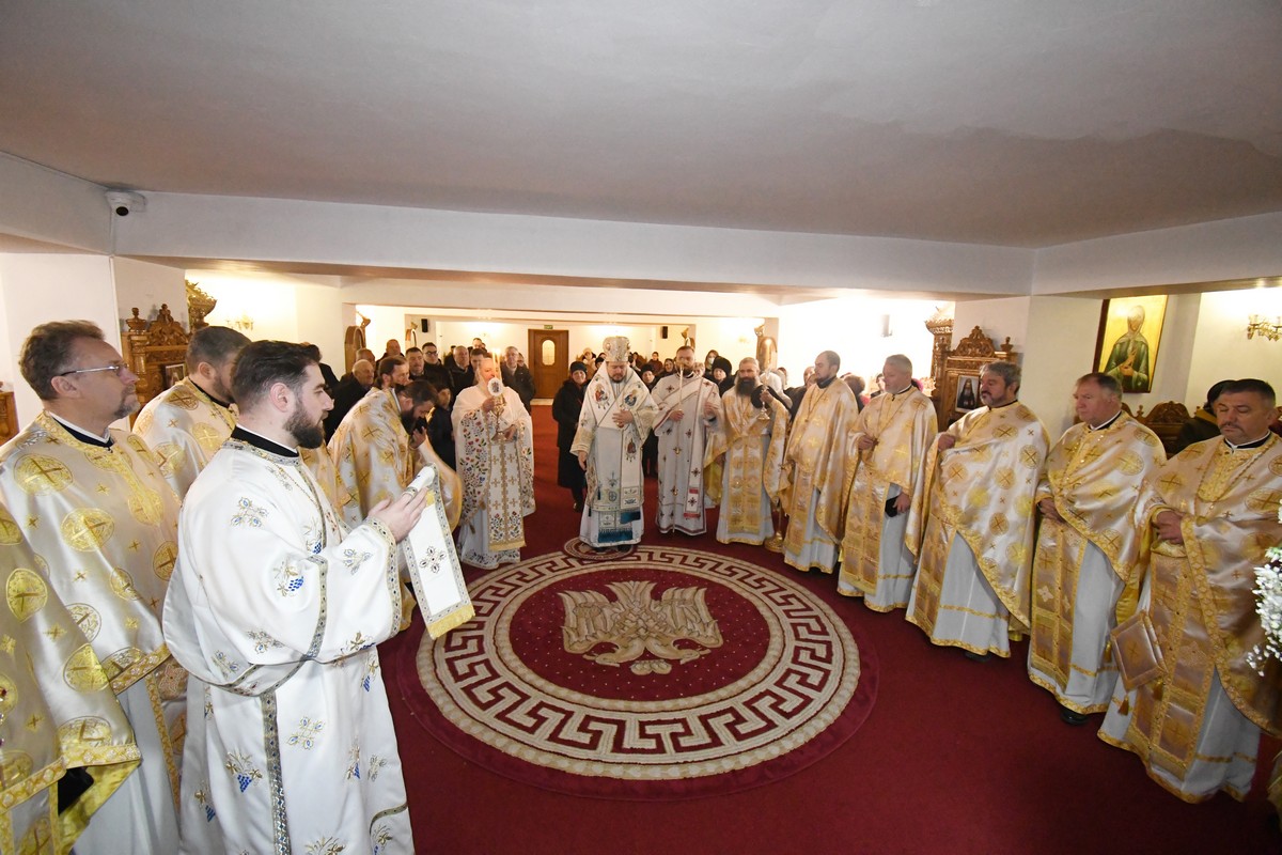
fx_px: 534
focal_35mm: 15
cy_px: 428
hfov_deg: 100.4
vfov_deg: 77.3
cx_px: 641
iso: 5000
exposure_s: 1/40
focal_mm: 10
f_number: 4.5
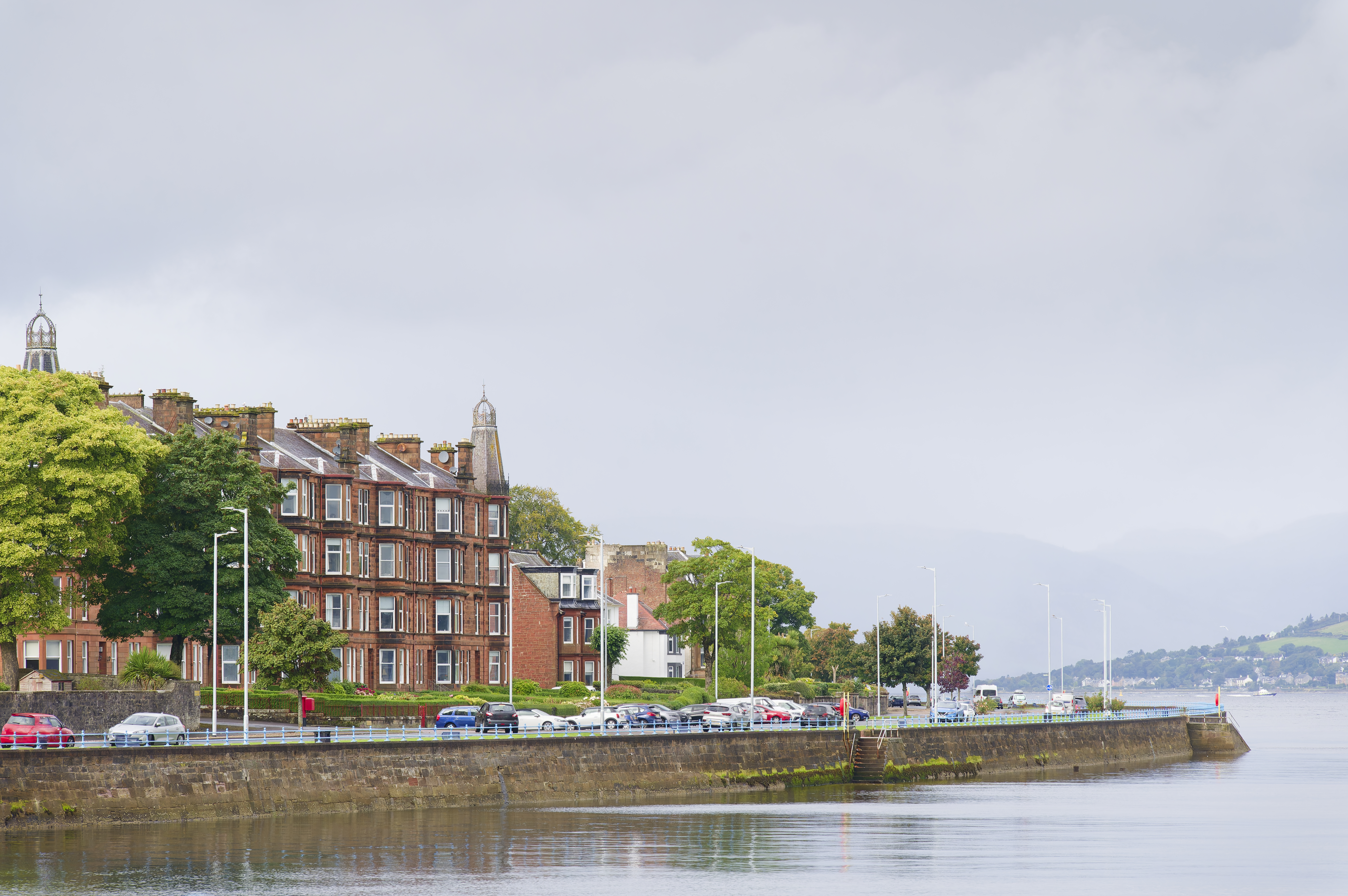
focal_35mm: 120
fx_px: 4490
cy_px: 448
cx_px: 674
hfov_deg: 17.1
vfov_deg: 11.4
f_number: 8
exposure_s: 1/1250
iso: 1250
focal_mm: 120
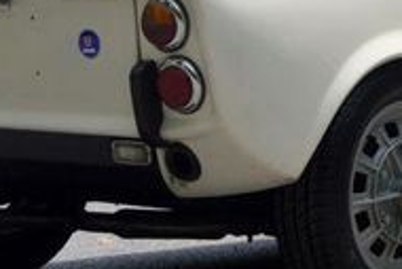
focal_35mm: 202
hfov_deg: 10.1
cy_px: -55
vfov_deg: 6.8
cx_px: 351
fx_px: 2257
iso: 100
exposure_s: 1/250
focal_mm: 40
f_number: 7.1
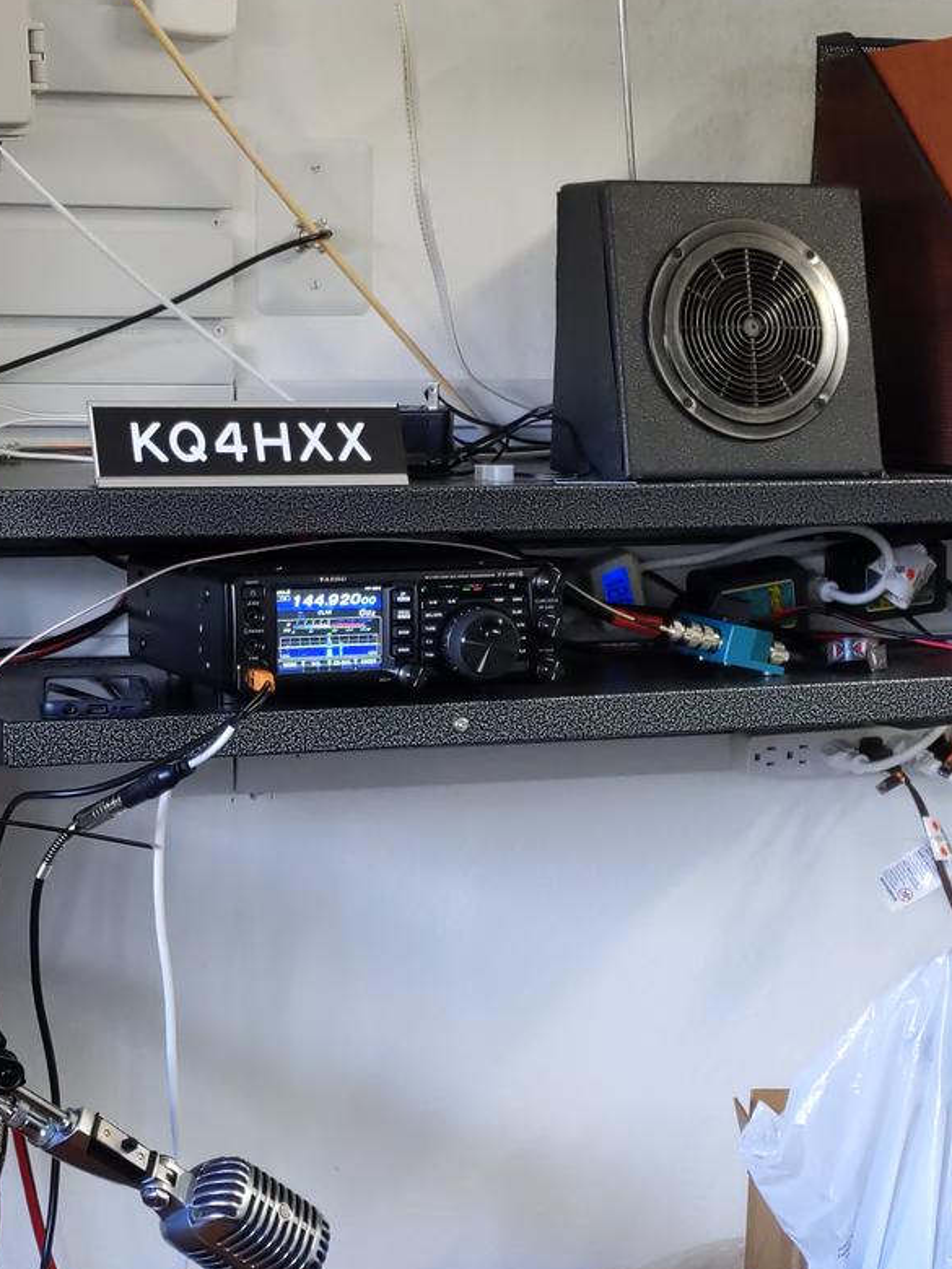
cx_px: 293
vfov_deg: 46.0
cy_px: 851
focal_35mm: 40
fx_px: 1467
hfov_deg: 35.5
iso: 181
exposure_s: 1/60
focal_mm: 4.44
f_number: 1.8
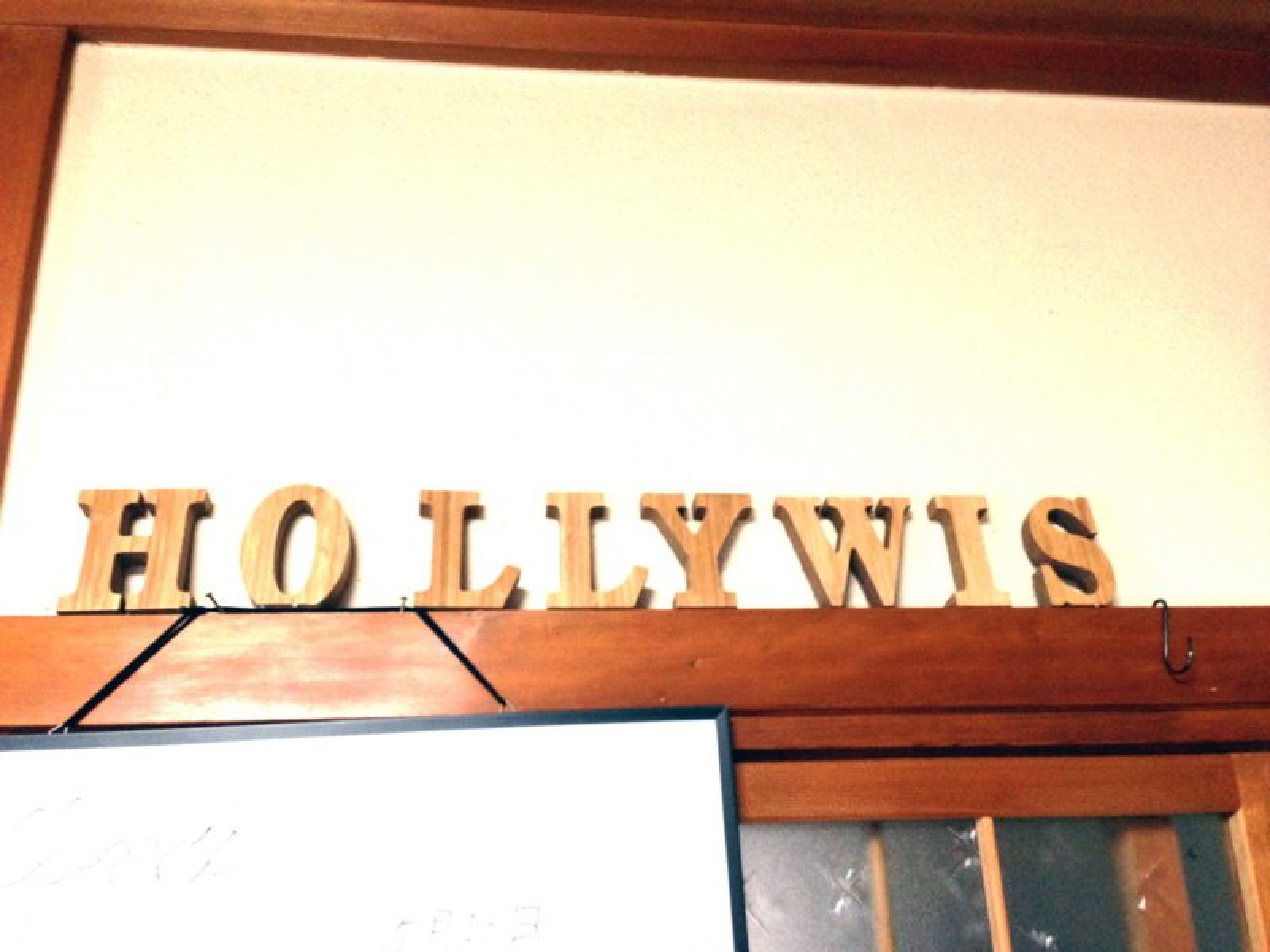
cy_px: 476
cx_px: 635
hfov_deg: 55.4
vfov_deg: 42.9
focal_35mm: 33
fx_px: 1211
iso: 250
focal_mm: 4.12
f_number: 2.4
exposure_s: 1/20
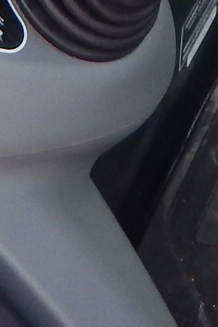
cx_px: 208
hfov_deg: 8.7
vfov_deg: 11.0
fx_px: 1434
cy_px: -459
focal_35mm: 158
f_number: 3
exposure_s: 1/40
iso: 125
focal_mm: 4
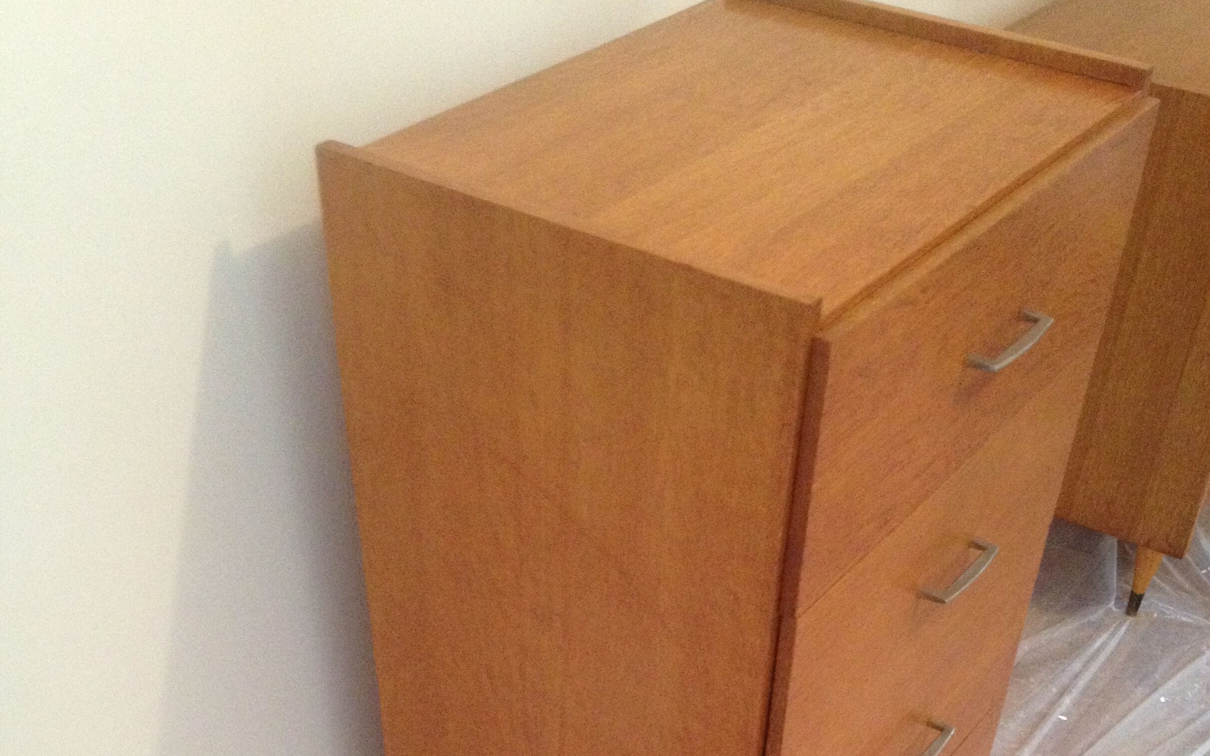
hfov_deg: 40.3
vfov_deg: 24.3
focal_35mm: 50
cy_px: 809
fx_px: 1649
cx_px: 607
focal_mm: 4.28
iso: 320
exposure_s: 1/20
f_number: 2.4
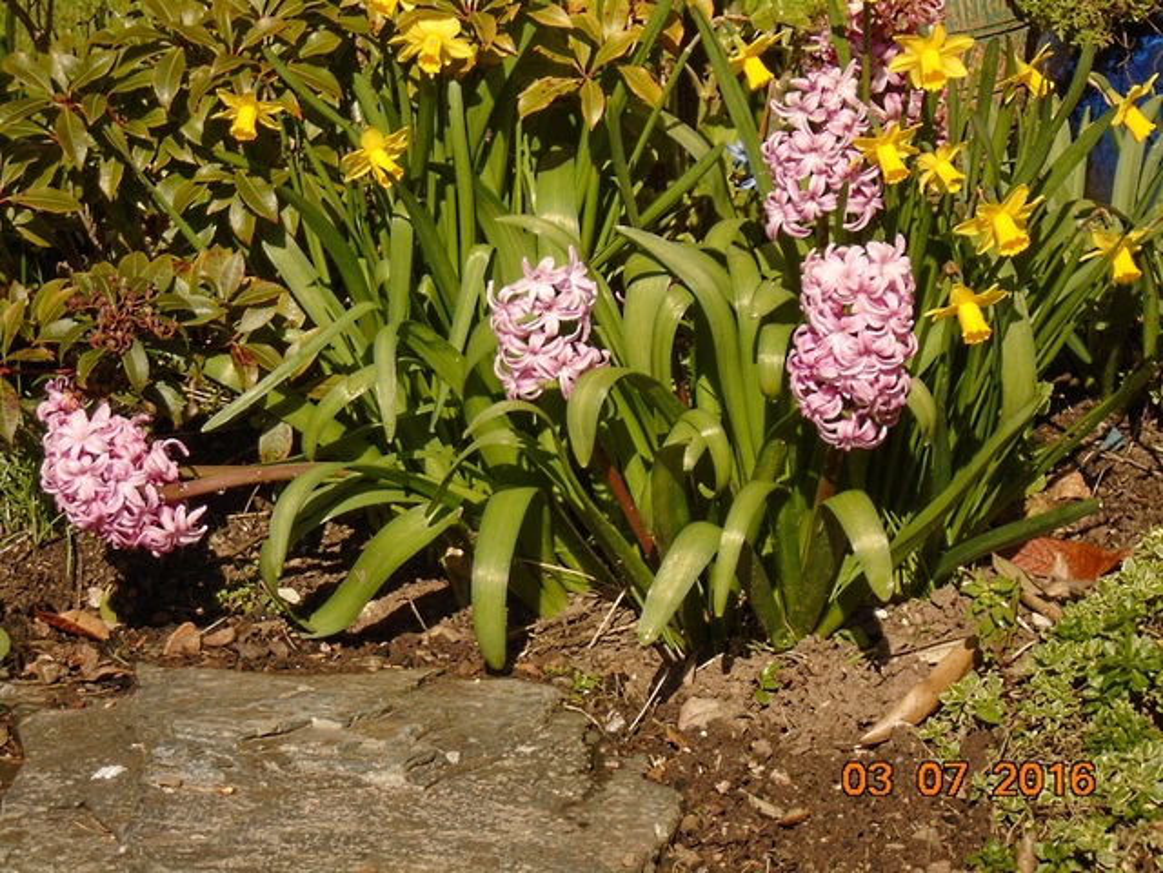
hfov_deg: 15.2
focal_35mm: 130
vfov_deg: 11.4
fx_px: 4368
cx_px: 582
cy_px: 436
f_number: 6.4
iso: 100
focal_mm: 23
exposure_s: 1/320
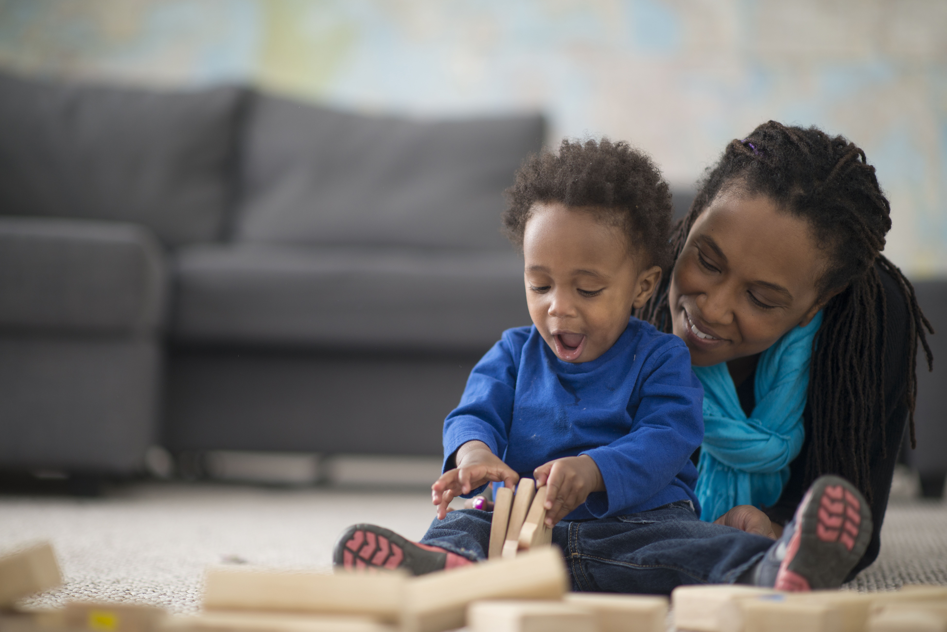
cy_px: 316
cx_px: 474
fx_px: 2237
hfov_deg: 23.9
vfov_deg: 16.1
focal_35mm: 85
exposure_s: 1/500
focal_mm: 85
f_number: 1.4
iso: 250
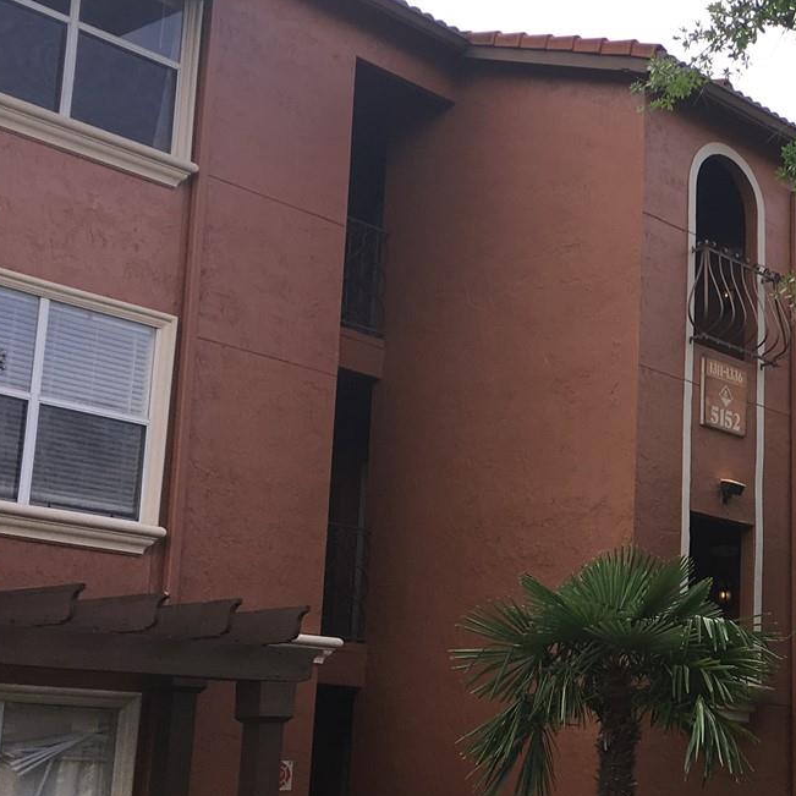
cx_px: 827
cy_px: 468
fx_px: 1639
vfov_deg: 27.3
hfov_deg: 25.7
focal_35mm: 63
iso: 25
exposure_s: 1/641
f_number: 2.2
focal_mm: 4.15
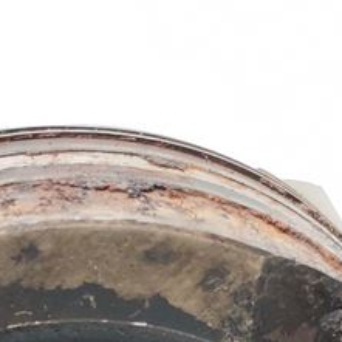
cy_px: 593
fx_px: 1487
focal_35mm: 133
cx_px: -175
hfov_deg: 12.5
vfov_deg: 12.2
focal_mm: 4.75
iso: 100
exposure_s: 1/100
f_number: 1.8
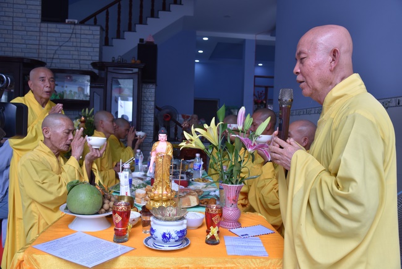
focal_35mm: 30
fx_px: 335
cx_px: 201
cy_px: 134
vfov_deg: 43.6
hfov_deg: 61.9
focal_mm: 30
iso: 400
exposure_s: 1/125
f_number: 5.6
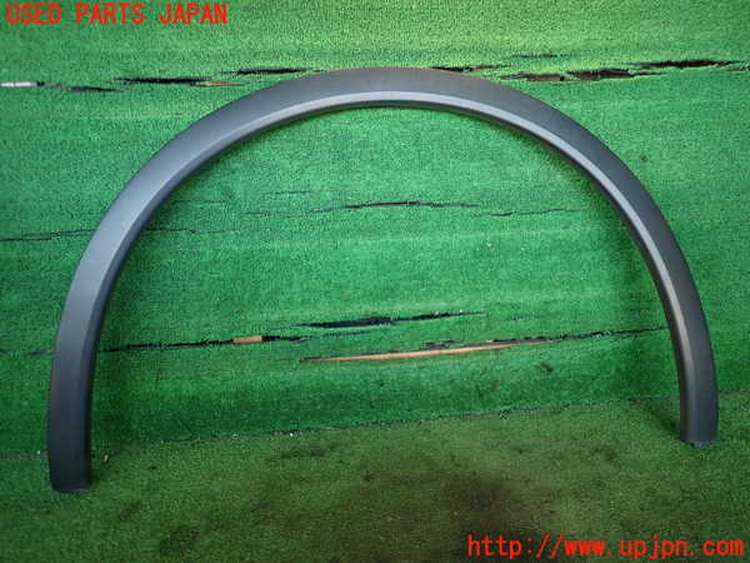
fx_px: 542
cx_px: 375
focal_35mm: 25
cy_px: 282
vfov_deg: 54.9
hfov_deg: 69.4
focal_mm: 4.5
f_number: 2
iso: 125
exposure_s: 1/60
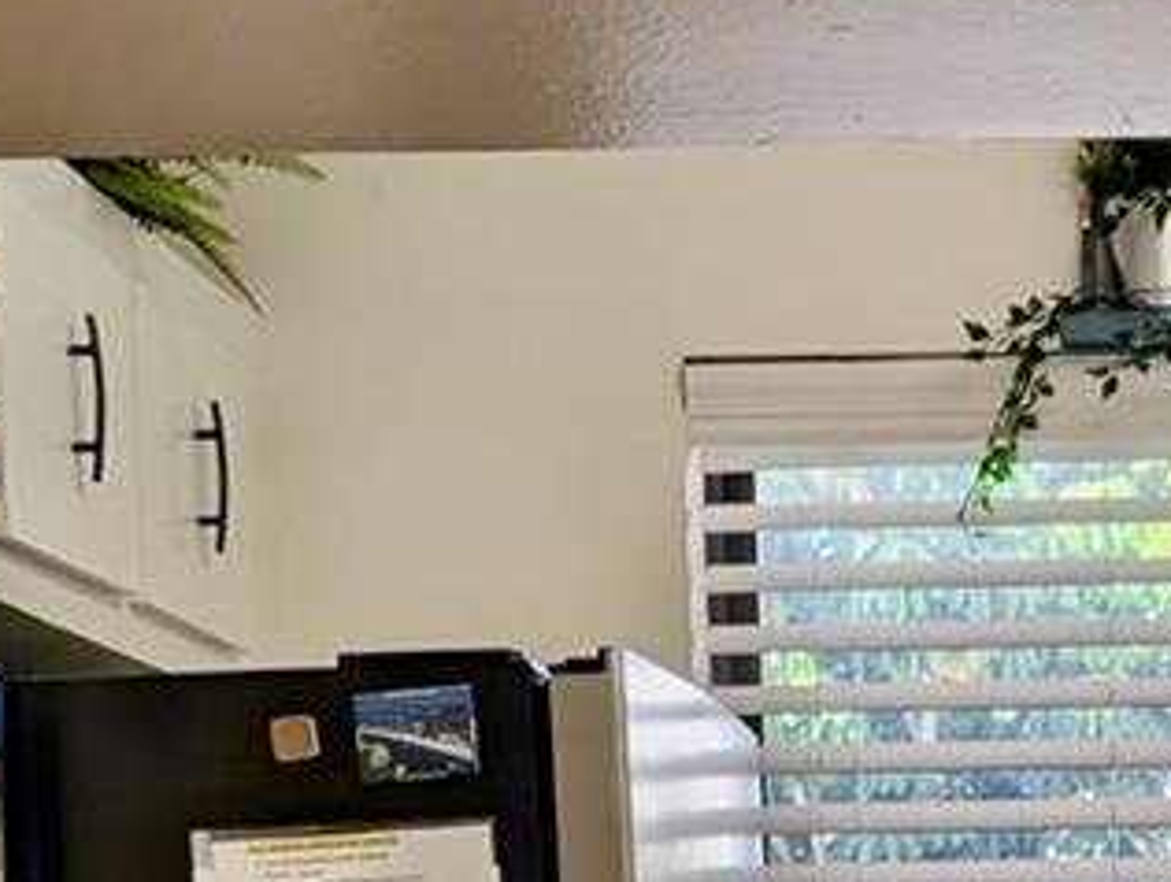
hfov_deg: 15.9
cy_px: 1642
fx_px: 4099
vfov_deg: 11.3
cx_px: 1241
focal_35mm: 121
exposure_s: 1/120
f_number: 1.68
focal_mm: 6.9
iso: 27
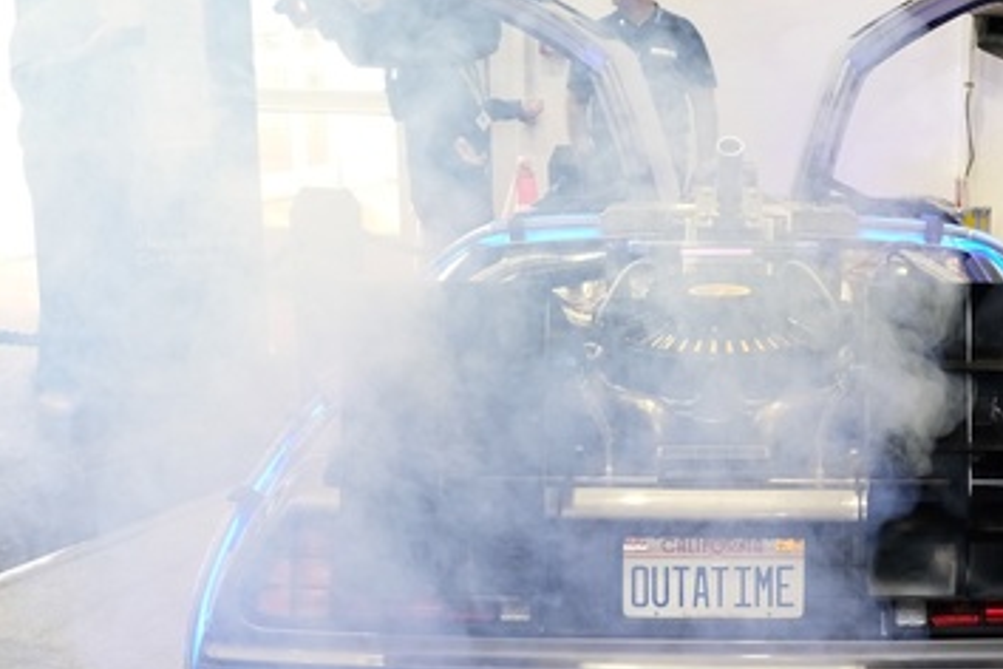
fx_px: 1699
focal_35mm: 61
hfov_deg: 32.3
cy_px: 405
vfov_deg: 22.2
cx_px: 754
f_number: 4.5
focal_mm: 24.2
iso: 2000
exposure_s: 1/50
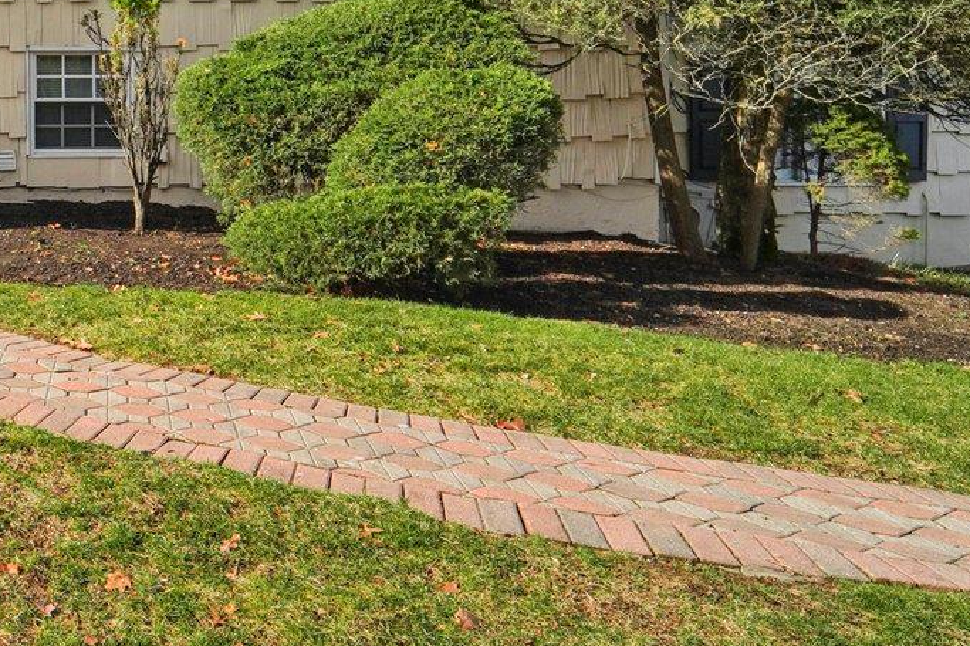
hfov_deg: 35.6
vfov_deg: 30.9
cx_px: -214
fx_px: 1131
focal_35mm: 42
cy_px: 111
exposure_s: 1/800
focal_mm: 14
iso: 400
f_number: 8
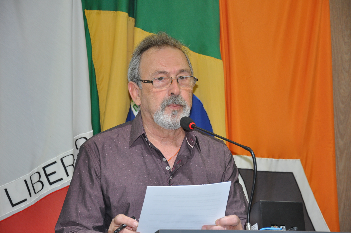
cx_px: 176
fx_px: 1169
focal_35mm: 120
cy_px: 116
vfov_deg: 11.4
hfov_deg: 17.1
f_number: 5.3
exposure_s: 1/60
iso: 640
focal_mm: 80
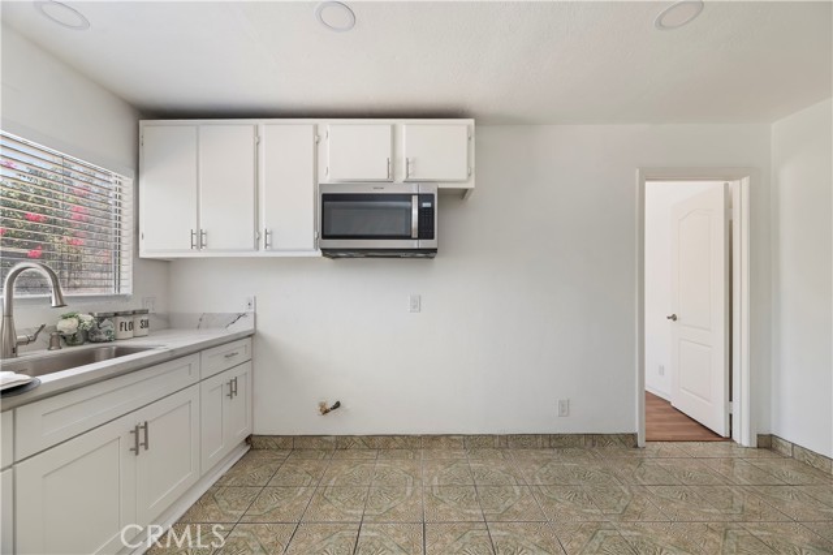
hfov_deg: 104.3
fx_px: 324
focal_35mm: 14
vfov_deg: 81.1
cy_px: 278
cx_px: 416
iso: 500
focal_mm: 14
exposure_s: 1/13
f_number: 10
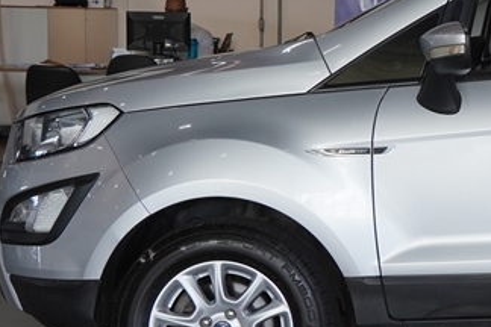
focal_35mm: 119
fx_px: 1617
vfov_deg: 11.6
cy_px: 173
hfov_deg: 16.4
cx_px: 629
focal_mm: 25
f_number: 4
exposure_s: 1/160
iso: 500
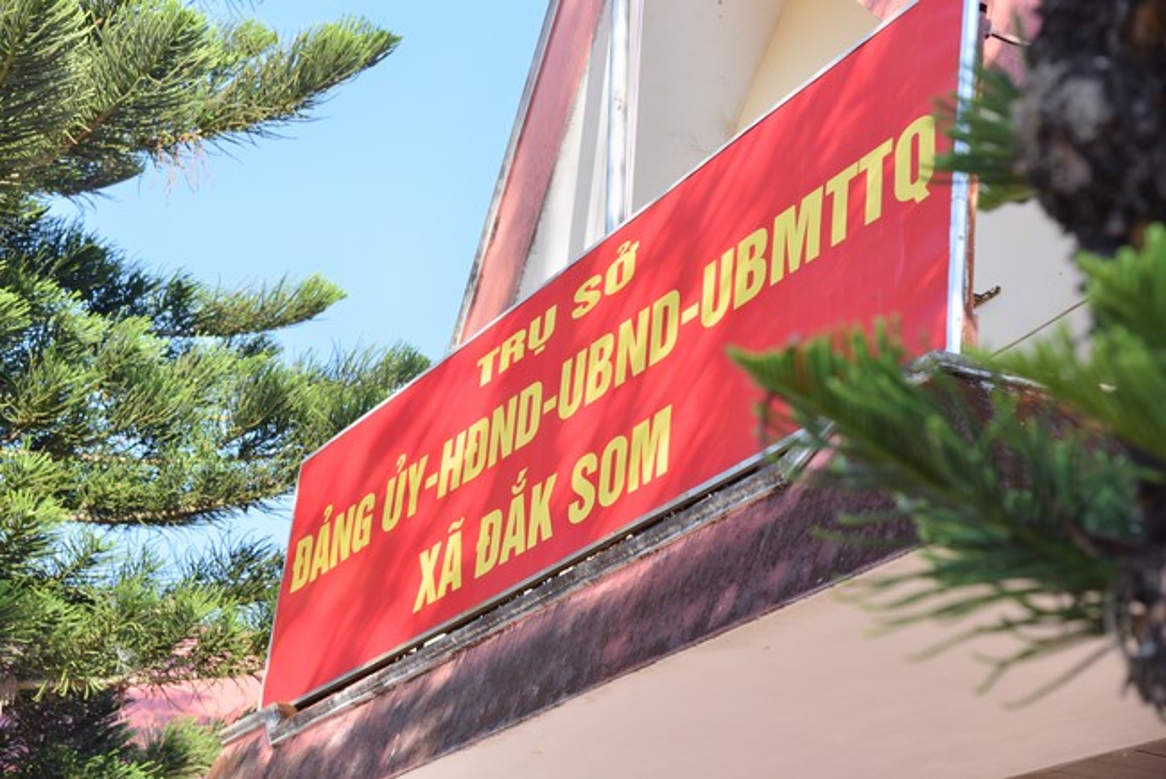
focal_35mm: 75
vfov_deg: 18.2
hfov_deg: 27.0
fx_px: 2430
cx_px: 583
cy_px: 390
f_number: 5.6
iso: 100
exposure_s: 1/160
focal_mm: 75
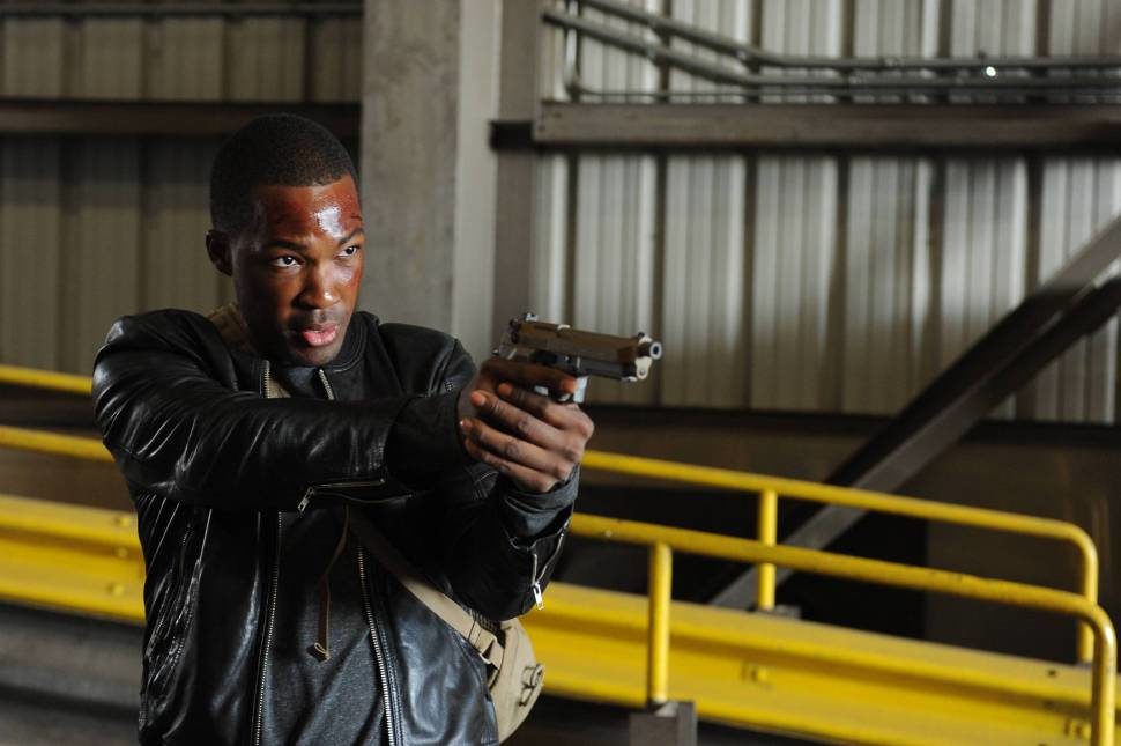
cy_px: 373
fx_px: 2178
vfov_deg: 19.4
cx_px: 560
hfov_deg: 28.9
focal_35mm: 70
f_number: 4.5
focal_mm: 70
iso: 1600
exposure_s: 1/125
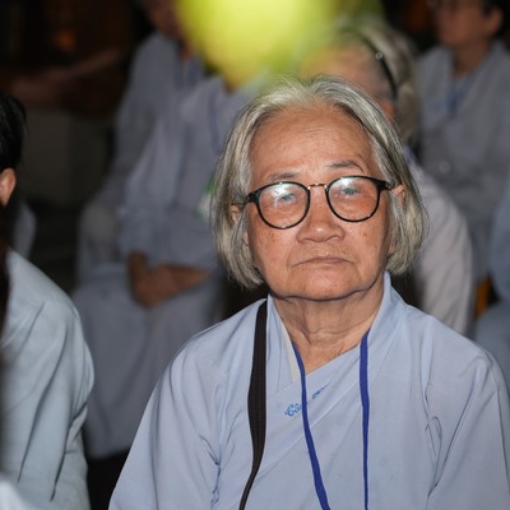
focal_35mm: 145
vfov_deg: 12.0
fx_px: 2417
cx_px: 339
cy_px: 248
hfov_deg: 12.0
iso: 400
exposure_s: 1/100
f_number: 5
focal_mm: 105
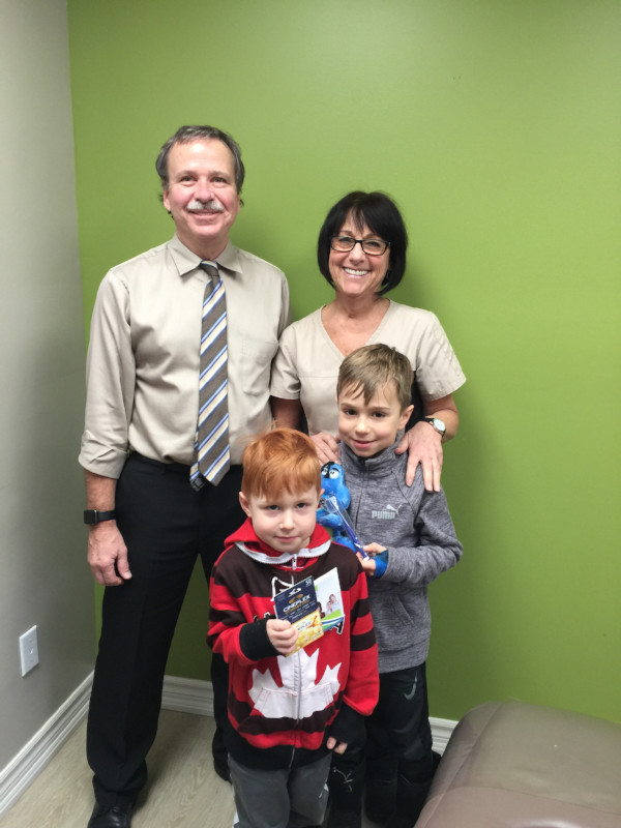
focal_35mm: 29
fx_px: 694
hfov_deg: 48.2
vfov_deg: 61.7
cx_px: 310
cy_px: 414
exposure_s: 1/15
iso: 50
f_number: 2.2
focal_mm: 4.15
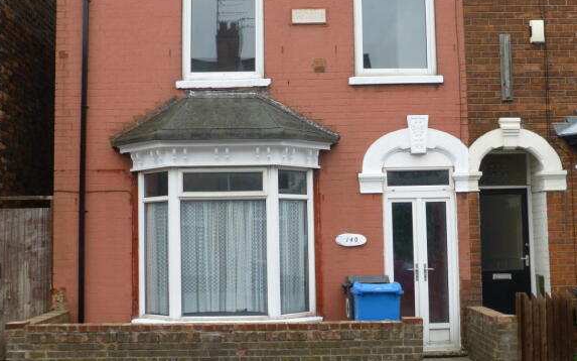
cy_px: 165
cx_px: 286
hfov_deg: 36.9
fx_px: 865
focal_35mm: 55
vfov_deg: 23.5
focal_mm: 9
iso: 100
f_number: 4.4
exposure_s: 1/250
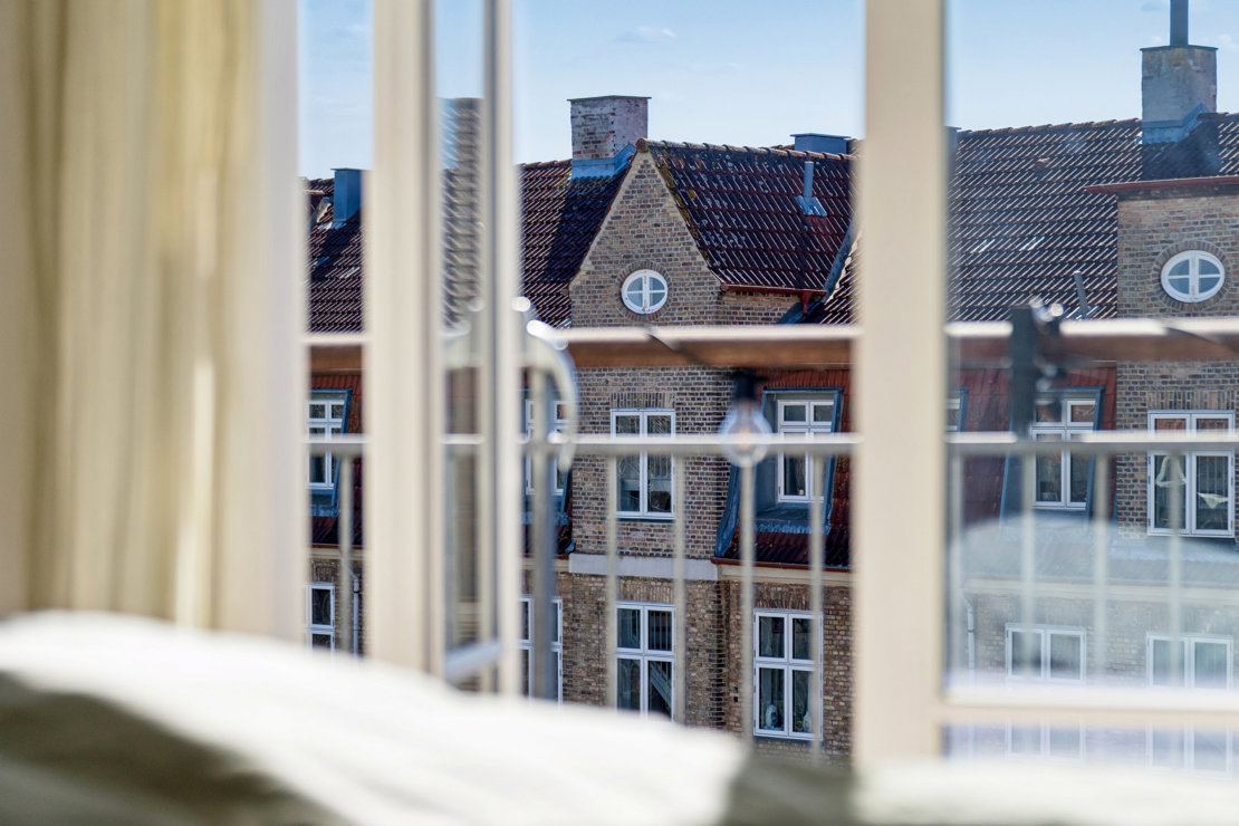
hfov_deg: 19.5
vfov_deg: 13.0
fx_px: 3613
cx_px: 620
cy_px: 413
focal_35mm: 105
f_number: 4
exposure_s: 1/2000
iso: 250
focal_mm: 70
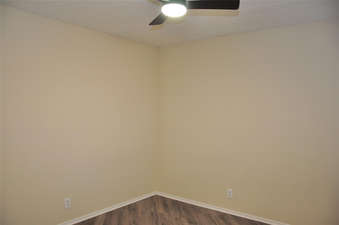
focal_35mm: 27
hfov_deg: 67.4
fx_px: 254
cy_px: 112
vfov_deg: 47.8
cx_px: 170
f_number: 4
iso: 500
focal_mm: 18
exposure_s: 1/60
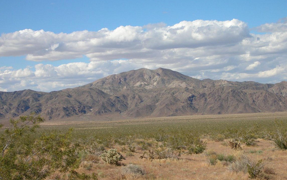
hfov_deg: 29.8
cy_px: 99
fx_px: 540
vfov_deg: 18.9
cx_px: 143
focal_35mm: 69
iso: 50
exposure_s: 1/920
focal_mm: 10.9
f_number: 3.7
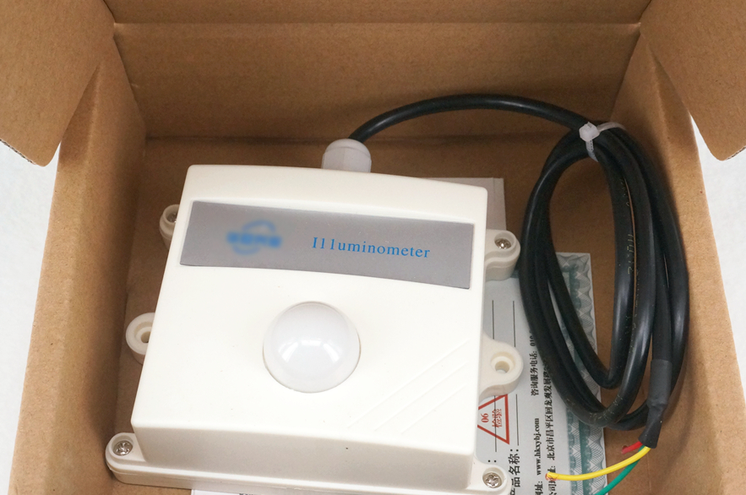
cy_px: 288
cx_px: 400
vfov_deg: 25.4
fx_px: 1097
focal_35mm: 53
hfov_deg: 37.6
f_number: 8
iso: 1600
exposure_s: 1/320
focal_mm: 26
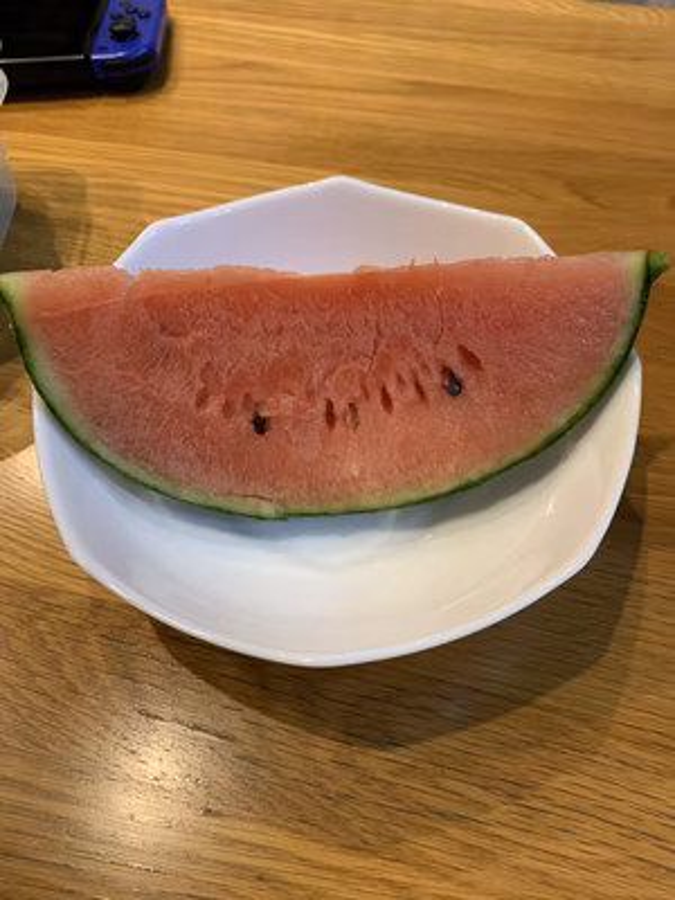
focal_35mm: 26
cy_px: 450
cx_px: 338
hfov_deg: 53.1
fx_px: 676
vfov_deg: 67.3
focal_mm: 4.25
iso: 125
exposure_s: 1/60
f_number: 1.8
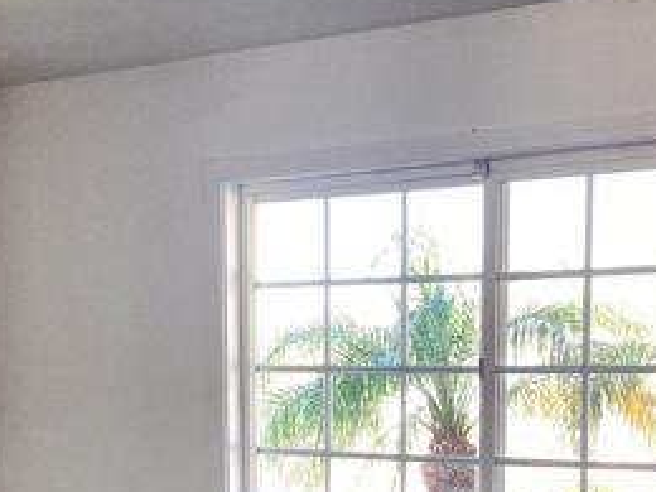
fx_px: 1308
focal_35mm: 69
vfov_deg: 20.6
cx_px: 331
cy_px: 487
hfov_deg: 28.2
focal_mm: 3.99
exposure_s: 1/60
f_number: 1.8
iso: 160
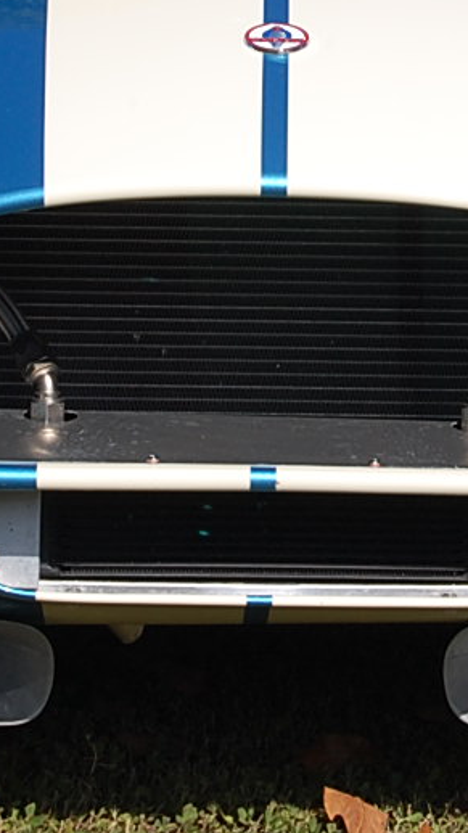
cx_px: 289
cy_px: 87
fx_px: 5234
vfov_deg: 9.1
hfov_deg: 5.1
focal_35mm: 237
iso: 200
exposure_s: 1/400
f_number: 10
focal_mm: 52
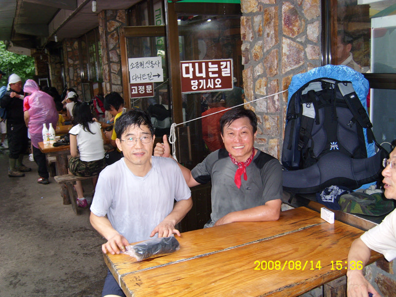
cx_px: 198
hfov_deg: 52.6
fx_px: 400
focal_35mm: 35
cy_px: 148
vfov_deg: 40.7
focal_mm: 5.8
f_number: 2.8
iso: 100
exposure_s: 1/30
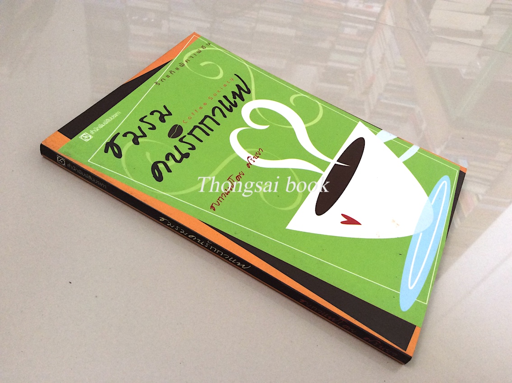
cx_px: 256
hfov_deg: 56.9
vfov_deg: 44.1
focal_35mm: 32
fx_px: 473
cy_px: 192
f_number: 2.4
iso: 64
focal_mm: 3.3
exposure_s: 1/25
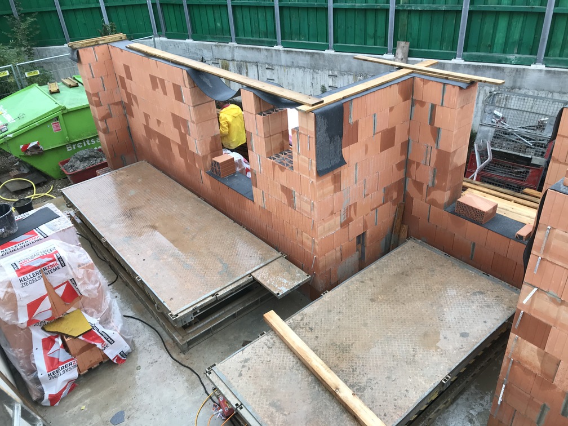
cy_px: 213
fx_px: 459
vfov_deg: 49.7
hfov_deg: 63.4
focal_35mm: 28
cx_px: 284
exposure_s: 1/50
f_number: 1.8
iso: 20
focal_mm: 3.99
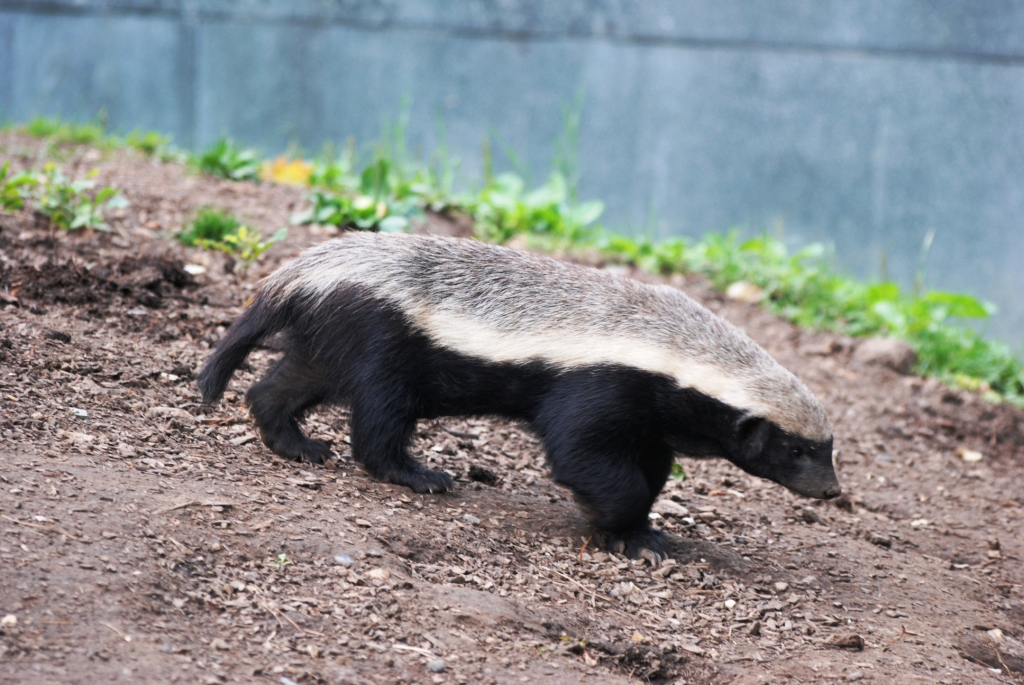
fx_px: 6406
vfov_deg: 6.1
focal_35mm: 225
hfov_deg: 9.1
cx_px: 512
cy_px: 342
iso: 400
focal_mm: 150
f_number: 4.5
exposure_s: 1/125
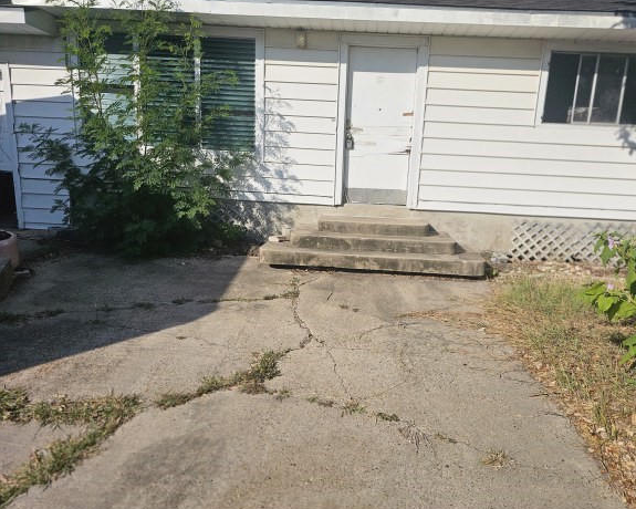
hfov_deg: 67.9
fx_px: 471
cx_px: 353
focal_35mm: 25
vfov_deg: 56.8
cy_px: 258
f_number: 1.7
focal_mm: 6.3
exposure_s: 1/1584
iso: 10
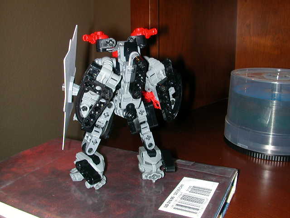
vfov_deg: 38.7
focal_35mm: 37
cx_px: 145
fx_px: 310
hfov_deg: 50.1
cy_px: 109
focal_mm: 5.6
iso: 100
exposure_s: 1/59.9
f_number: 4.5
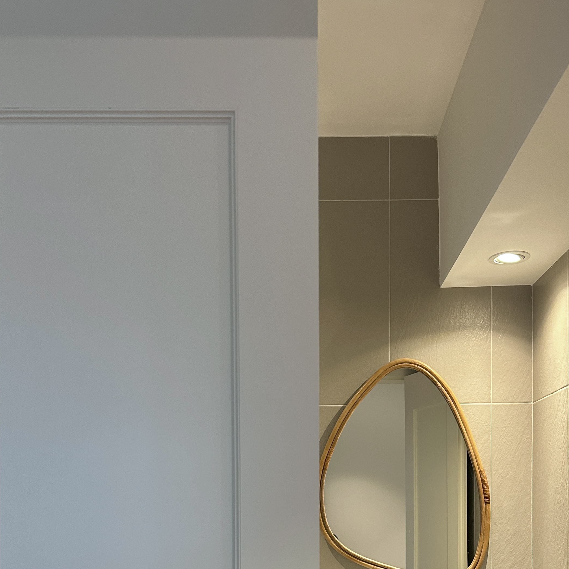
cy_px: 527
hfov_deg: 41.8
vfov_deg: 38.5
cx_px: 313
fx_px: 744
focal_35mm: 40
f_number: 1.78
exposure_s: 1/80
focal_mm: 6.86
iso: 250
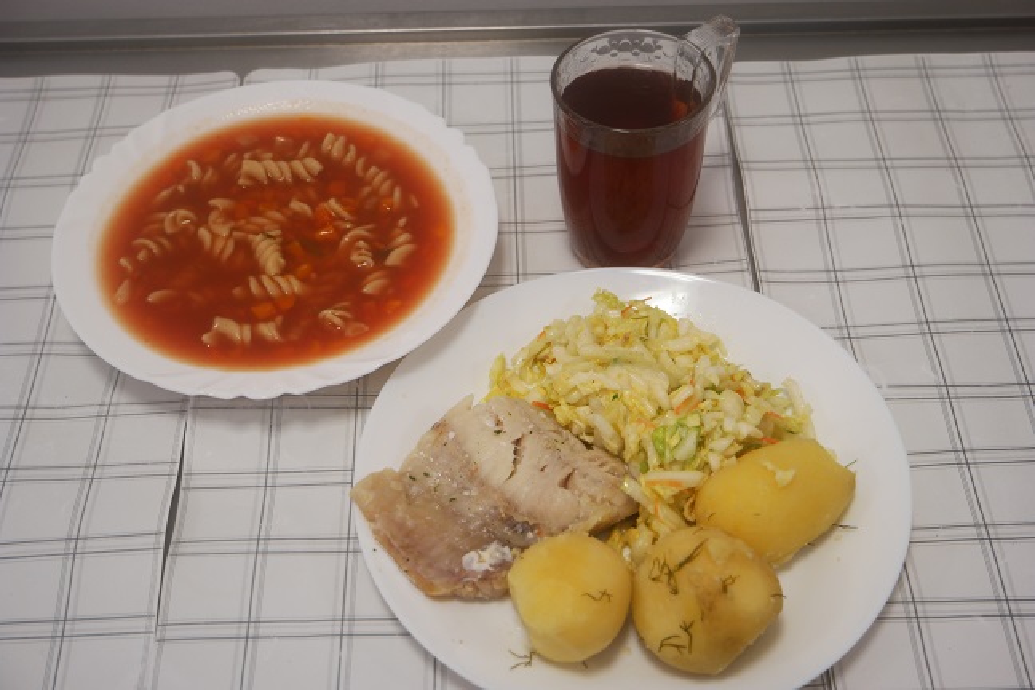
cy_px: 345
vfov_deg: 27.5
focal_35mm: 49
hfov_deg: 40.3
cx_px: 518
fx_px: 1409
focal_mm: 32
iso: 500
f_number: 4.5
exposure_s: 1/60
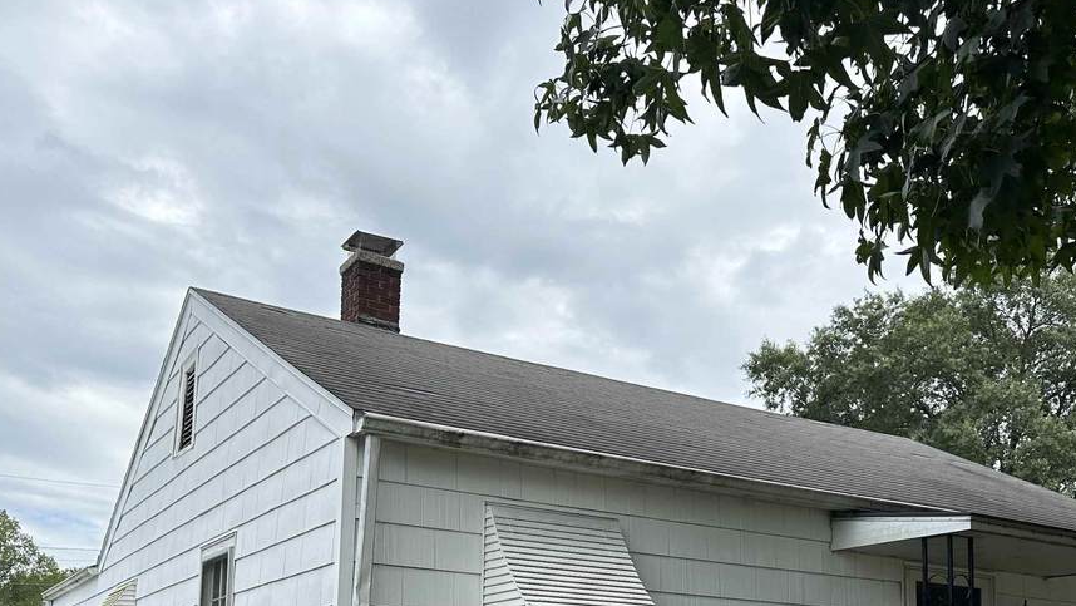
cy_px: 588
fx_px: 1113
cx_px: 549
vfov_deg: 28.8
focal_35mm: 39
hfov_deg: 51.6
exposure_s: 1/3597
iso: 80
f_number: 1.78
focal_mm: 6.86
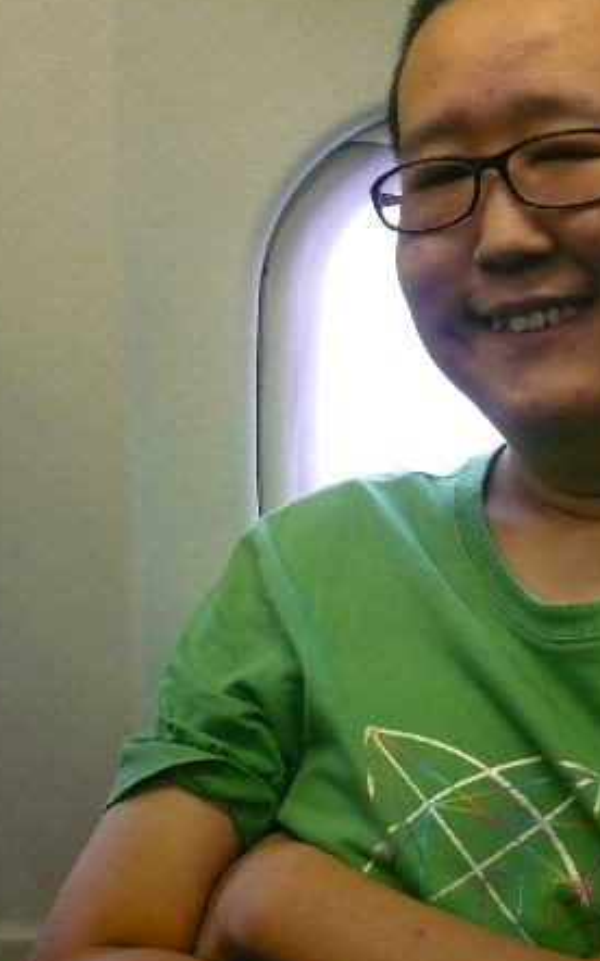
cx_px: 524
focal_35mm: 43
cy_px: 507
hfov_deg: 28.8
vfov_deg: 46.2
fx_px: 1126
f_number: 2.8
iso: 320
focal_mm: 4.6
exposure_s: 1/30
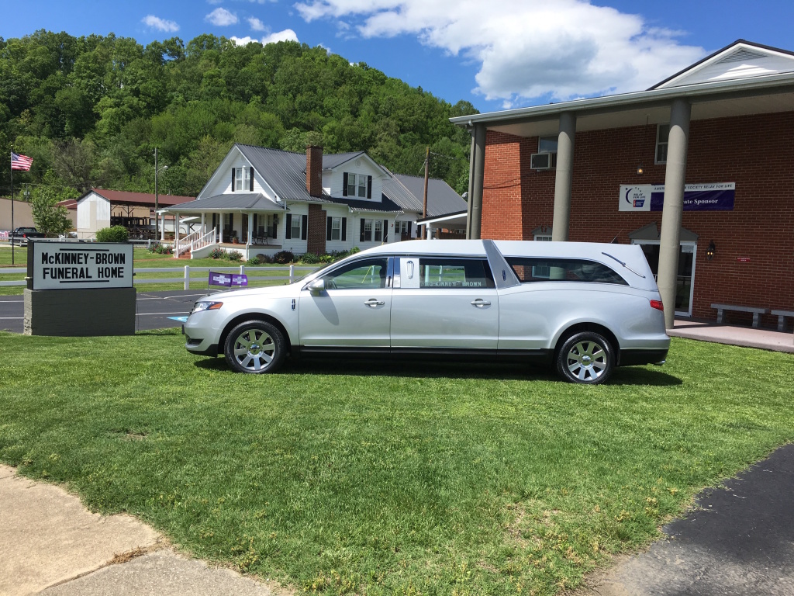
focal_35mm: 29
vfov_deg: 48.2
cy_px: 298
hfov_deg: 61.7
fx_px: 665
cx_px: 397
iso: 25
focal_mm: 4.15
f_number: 2.2
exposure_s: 1/1876
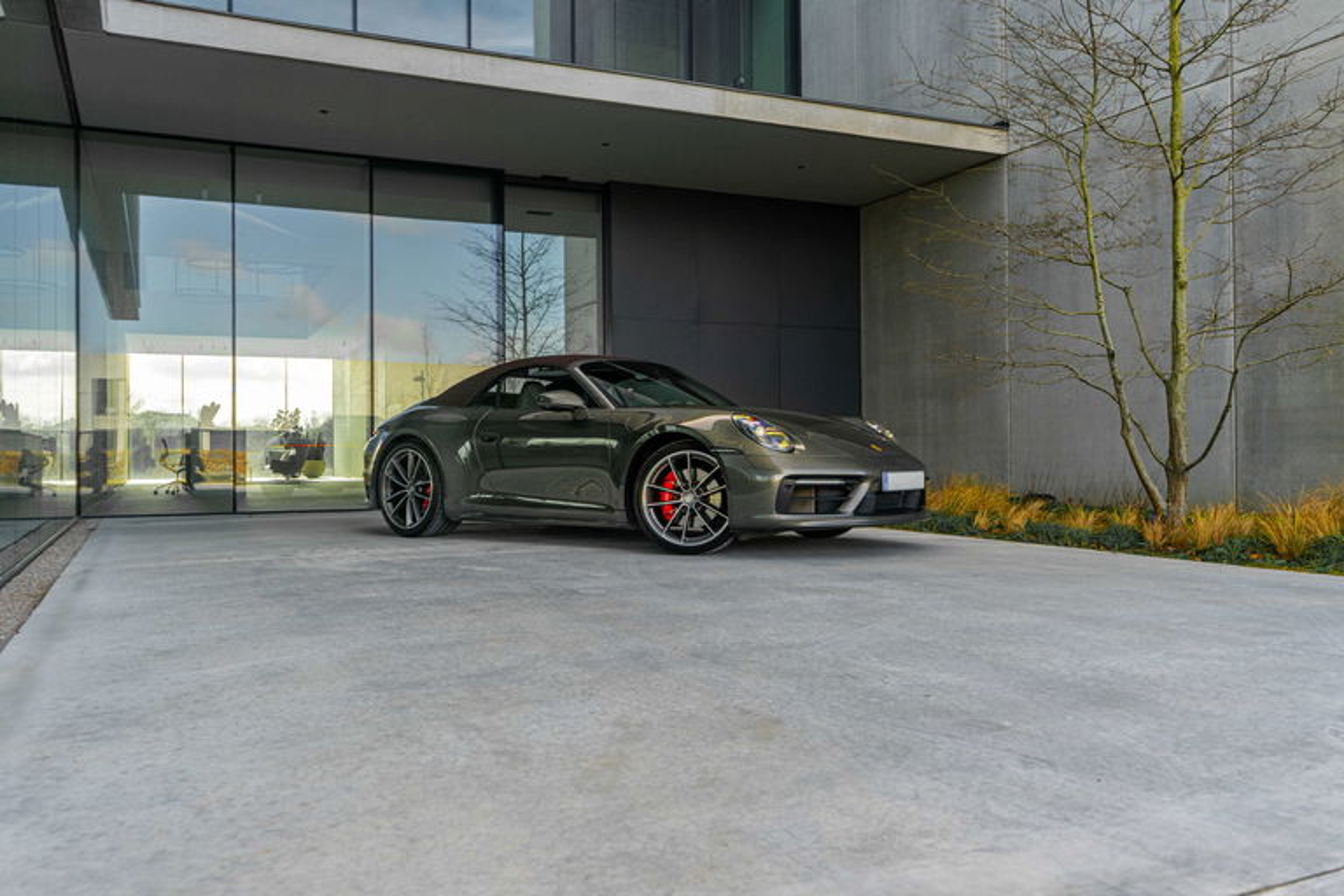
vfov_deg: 45.0
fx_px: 1083
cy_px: 448
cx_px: 672
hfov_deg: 63.7
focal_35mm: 29
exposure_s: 1/100
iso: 160
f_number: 5
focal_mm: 29
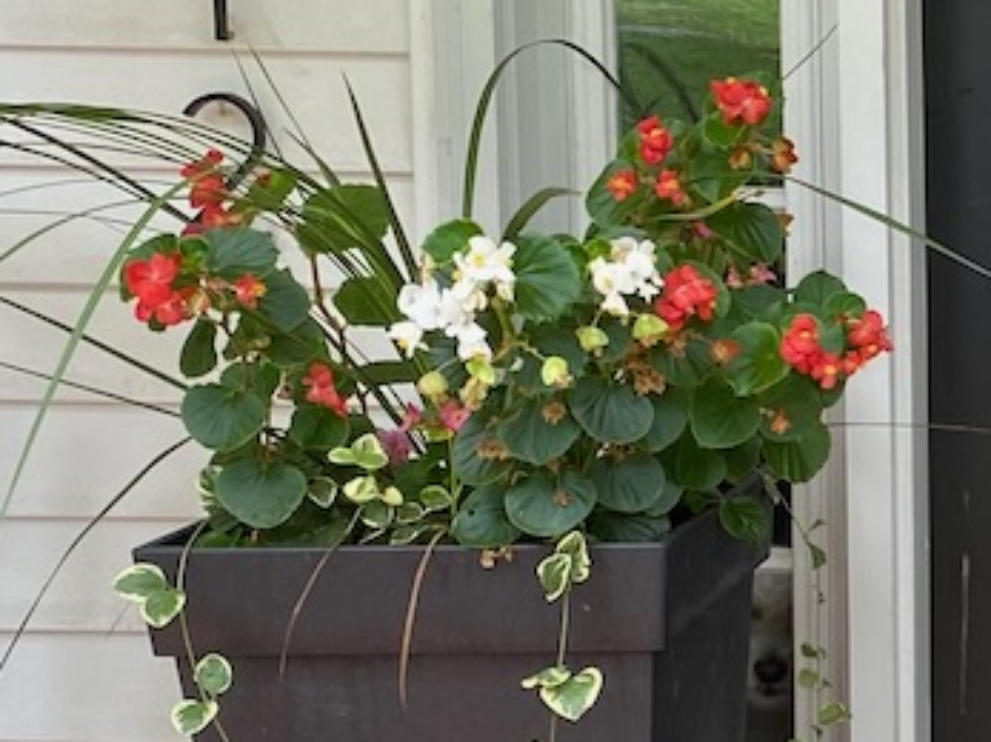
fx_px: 2747
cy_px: 522
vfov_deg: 15.3
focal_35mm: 96
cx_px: 1414
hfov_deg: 18.5
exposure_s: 1/121
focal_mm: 4.25
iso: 100
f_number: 1.8
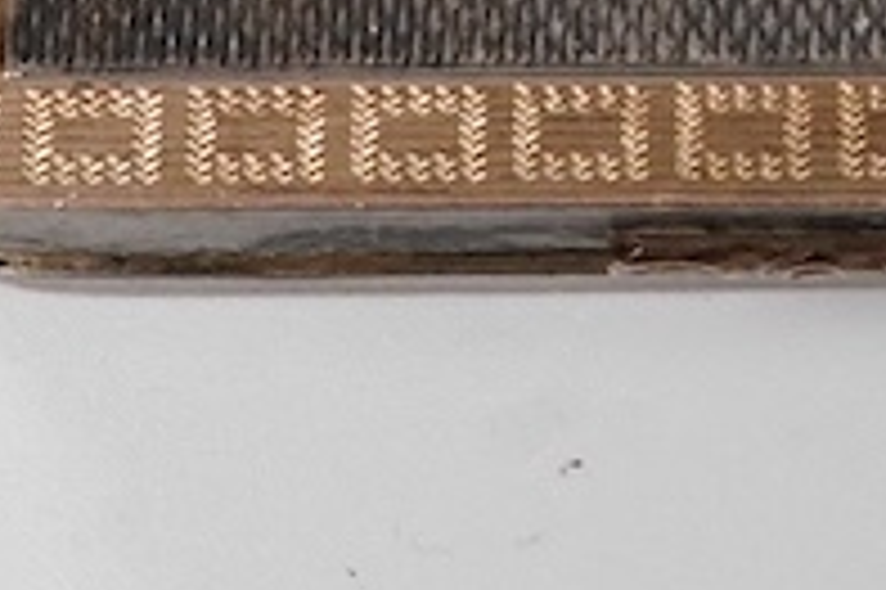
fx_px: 6320
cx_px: 1185
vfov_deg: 5.2
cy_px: -770
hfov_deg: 7.9
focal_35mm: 257
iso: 2500
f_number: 18
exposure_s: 1/100
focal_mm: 30
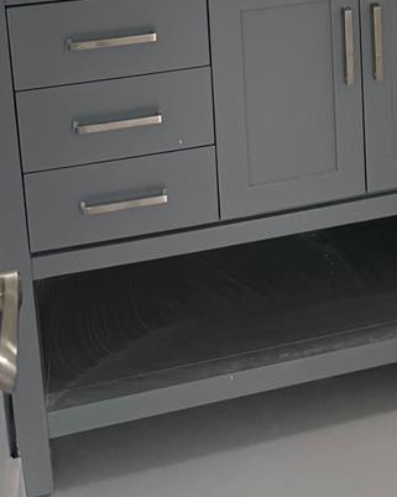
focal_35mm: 70
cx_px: 446
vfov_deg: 23.8
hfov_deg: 20.7
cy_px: -155
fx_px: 1029
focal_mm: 6.76
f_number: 1.78
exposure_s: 1/476
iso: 100
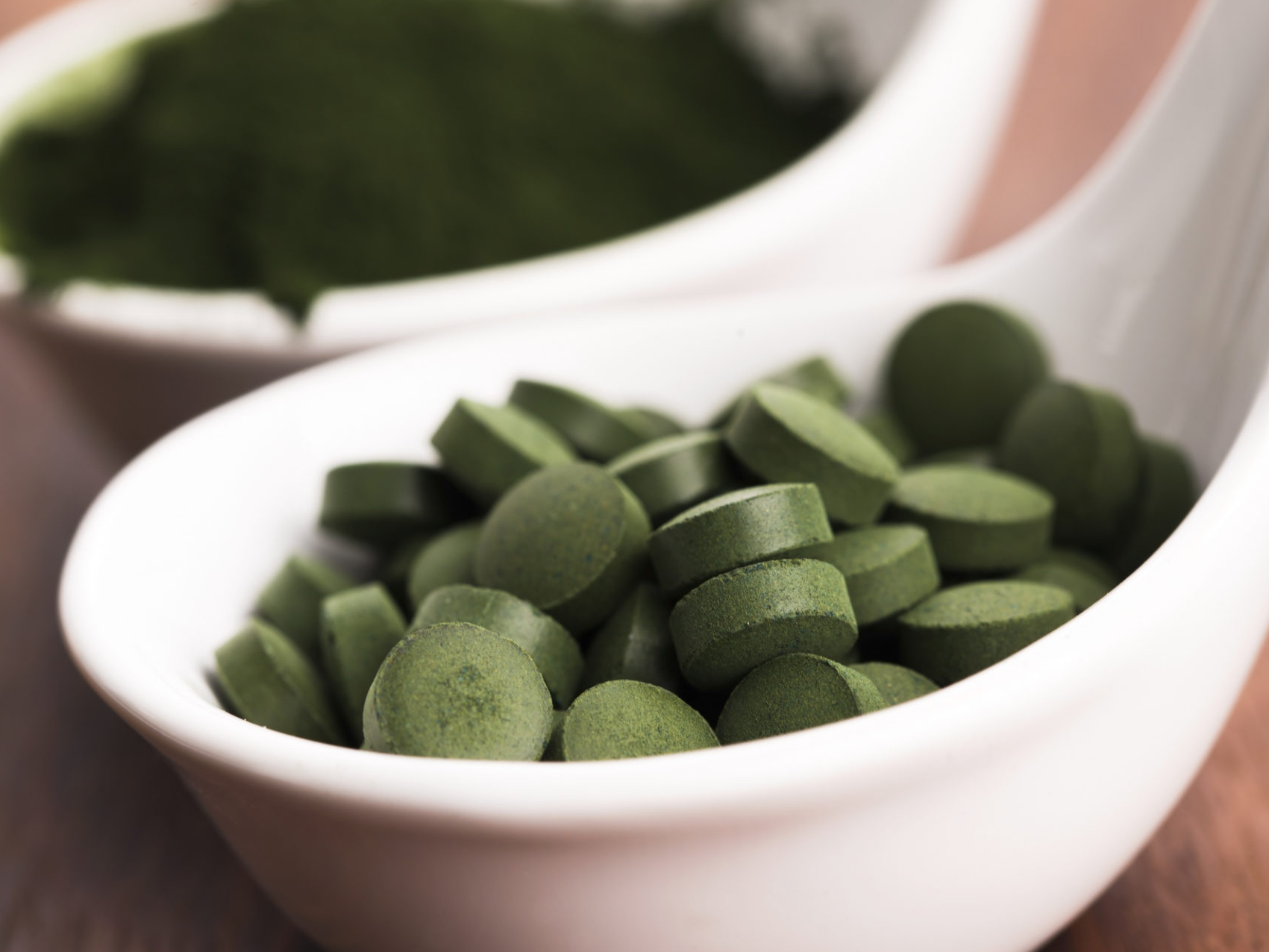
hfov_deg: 17.3
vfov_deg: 13.0
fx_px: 4179
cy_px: 477
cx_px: 606
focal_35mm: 114
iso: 100
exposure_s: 1/30
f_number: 13
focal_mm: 105
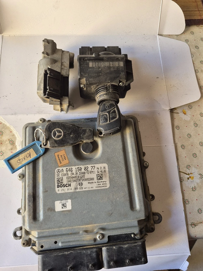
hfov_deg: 58.9
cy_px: 136
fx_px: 180
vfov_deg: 73.9
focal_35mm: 23
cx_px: 102
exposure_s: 1/182
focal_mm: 5.4
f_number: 1.8
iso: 200
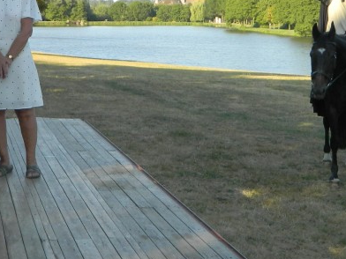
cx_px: 172
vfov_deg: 18.0
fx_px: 810
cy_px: 38
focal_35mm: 81
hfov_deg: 24.1
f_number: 3.2
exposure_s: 1/320
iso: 80
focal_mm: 5.6
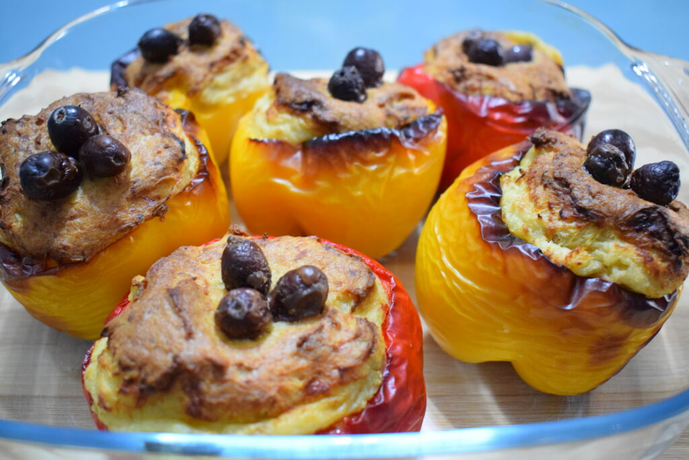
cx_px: 344
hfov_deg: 46.4
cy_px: 230
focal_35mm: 42
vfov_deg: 31.9
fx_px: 804
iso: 3200
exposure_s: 1/25
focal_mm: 28
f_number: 4.2
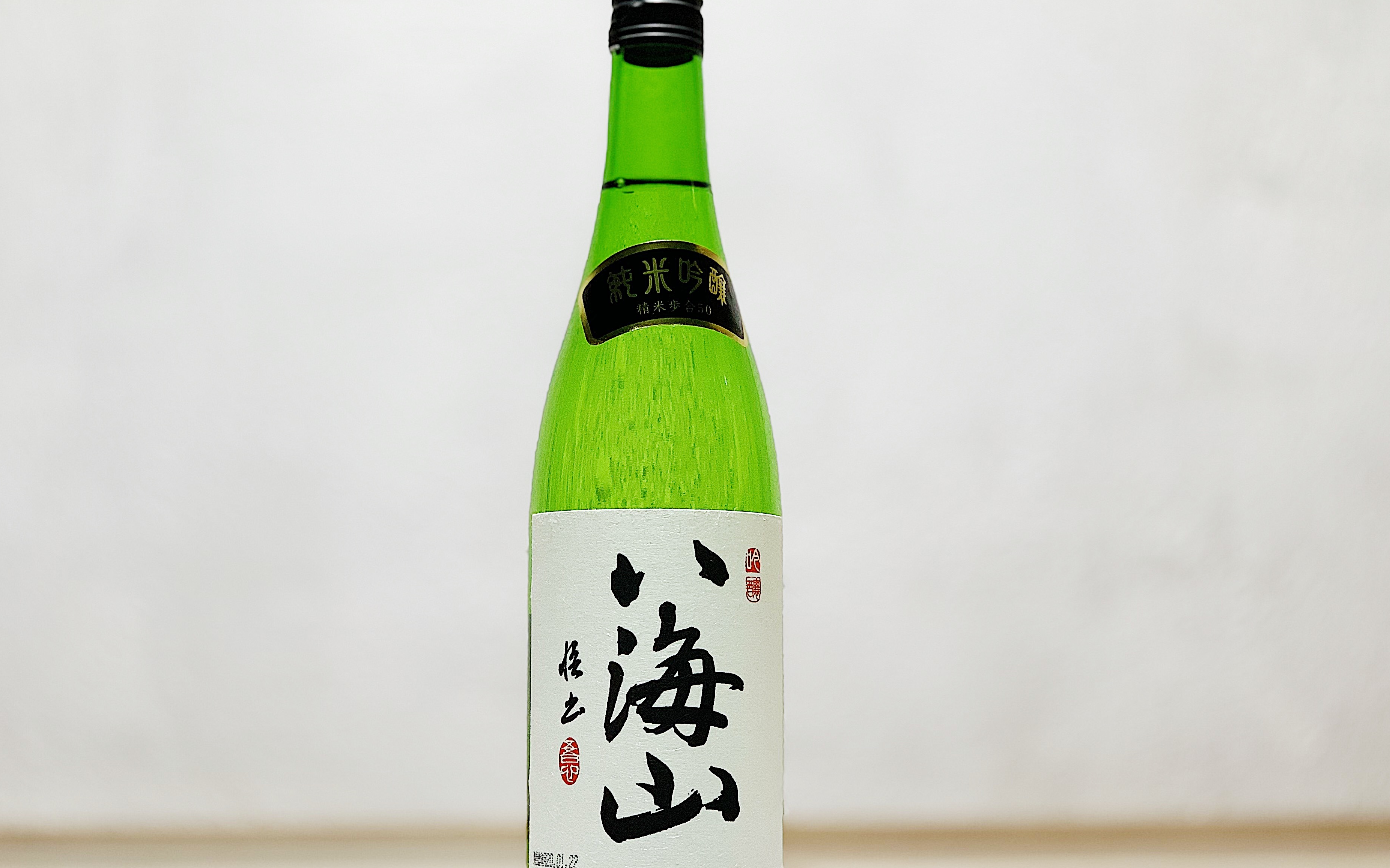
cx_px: 657
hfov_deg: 34.0
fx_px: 2273
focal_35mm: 60
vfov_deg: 21.6
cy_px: 427
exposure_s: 1/50
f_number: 2.4
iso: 64
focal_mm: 6
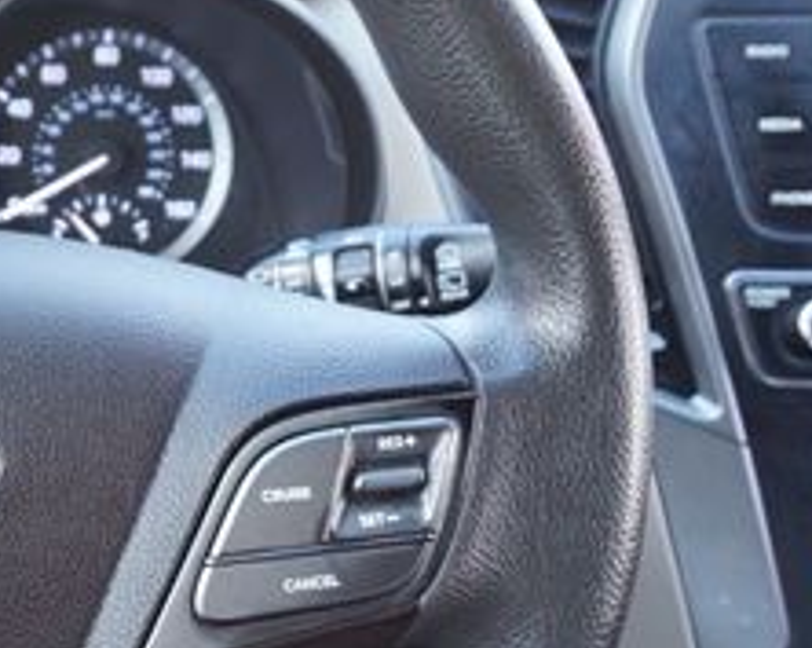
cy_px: 447
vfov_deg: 23.3
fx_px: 1560
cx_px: -146
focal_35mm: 65
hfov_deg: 26.2
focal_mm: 16
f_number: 4
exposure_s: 1/60
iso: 500
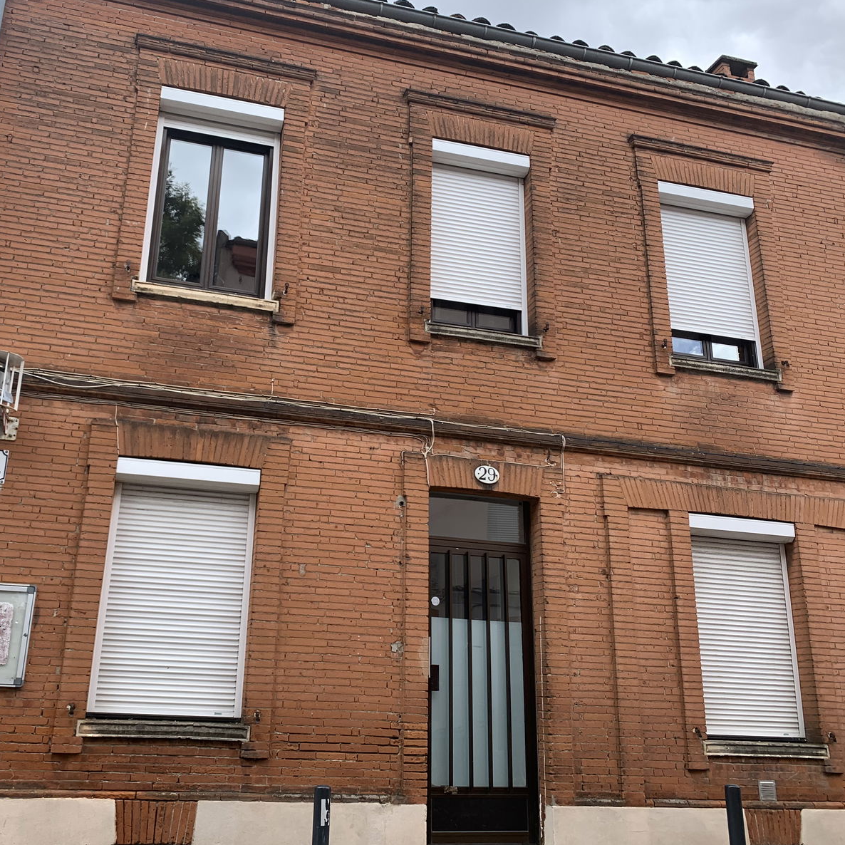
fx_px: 856
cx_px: 347
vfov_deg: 52.5
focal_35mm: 31
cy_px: 419
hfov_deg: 52.2
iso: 25
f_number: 1.8
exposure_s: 1/587
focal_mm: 4.25
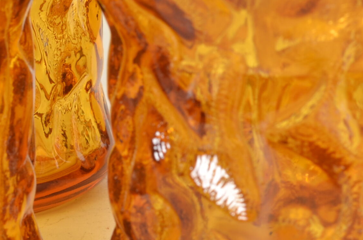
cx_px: 507
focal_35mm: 245
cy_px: -18
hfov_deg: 8.3
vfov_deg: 5.6
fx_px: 2465
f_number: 11
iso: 100
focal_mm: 50
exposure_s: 1/125
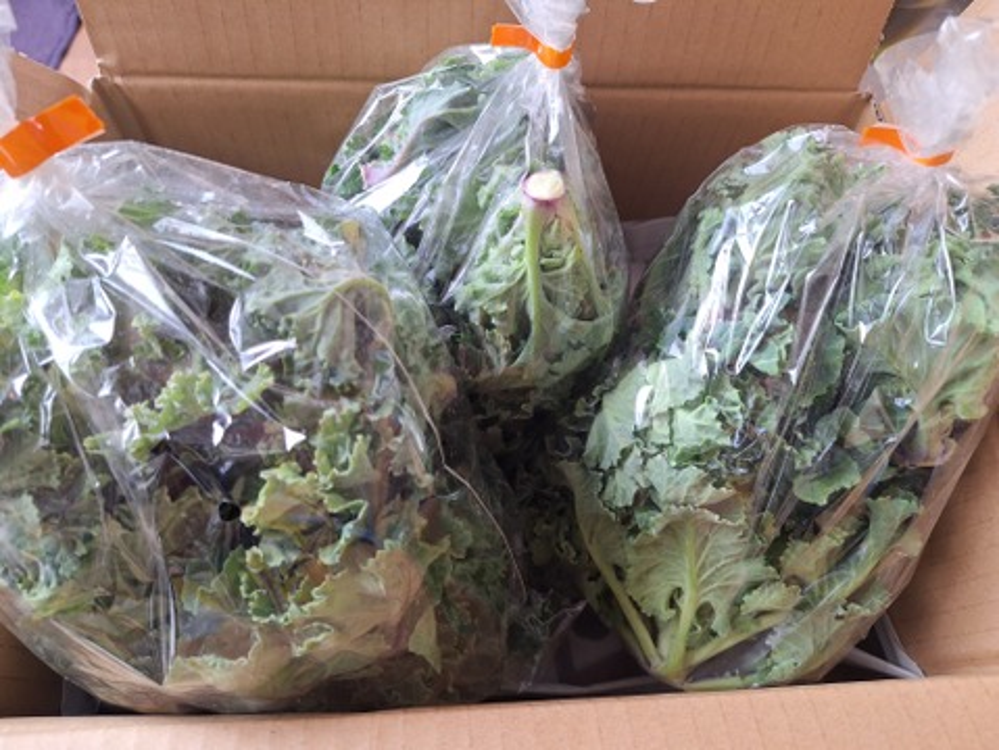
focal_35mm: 23
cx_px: 500
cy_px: 375
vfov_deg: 58.9
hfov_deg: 73.9
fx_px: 664
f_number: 1.8
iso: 160
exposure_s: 1/50
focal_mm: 5.54
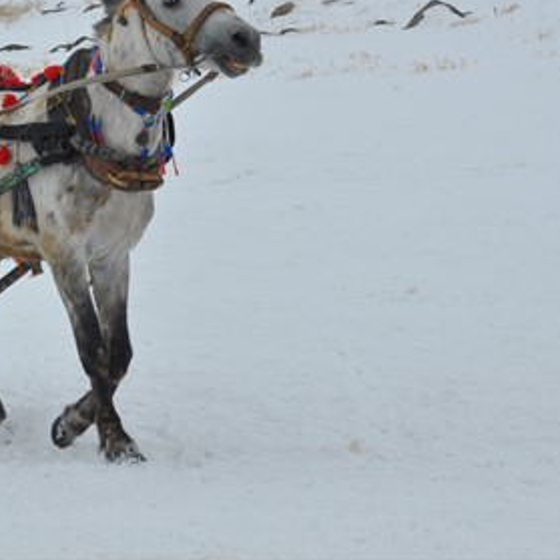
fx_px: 5692
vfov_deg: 5.6
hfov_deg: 5.6
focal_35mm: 311
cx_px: 22
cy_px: 130
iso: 200
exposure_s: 1/500
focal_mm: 105
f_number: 11
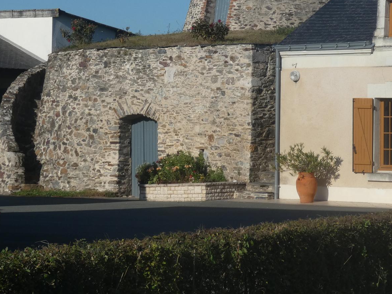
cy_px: 72
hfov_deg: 11.6
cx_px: 238
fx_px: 1936
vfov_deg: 8.7
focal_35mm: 171
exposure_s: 1/1000
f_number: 4.9
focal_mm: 18.8
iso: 80
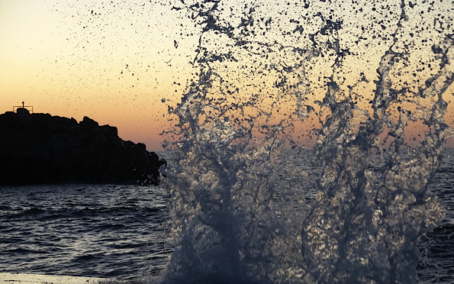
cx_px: 227
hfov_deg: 18.9
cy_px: 147
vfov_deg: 11.9
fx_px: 1361
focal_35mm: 110
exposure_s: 1/125
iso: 640
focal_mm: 39.42
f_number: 4
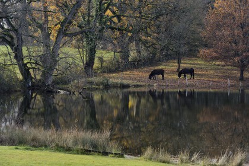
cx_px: 124
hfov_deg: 16.4
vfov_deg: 11.0
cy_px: 83
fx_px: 865
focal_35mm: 125
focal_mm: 125
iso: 400
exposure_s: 1/200
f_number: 8
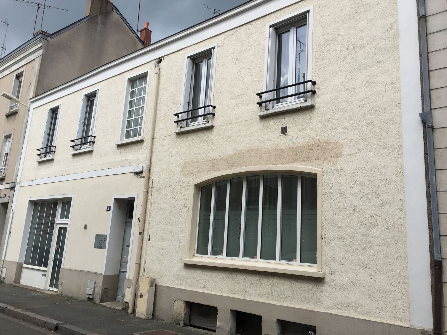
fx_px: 374
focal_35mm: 29
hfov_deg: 61.7
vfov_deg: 48.2
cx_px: 224
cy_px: 168
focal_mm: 4.15
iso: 32
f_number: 2.2
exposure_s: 1/1721
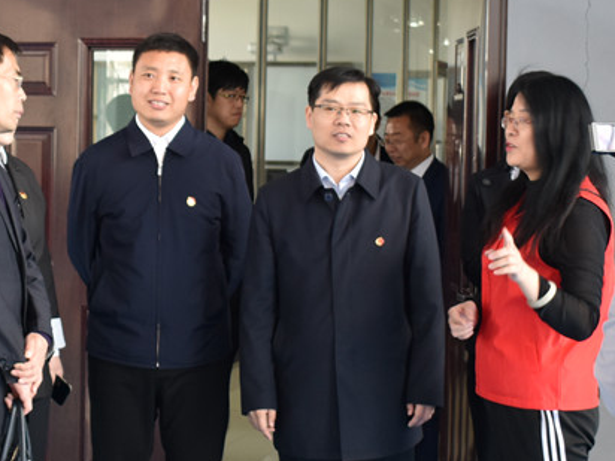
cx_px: 179
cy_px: 253
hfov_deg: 33.5
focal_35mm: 57
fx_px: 1007
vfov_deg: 25.8
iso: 400
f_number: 4.2
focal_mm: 27
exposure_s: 1/80
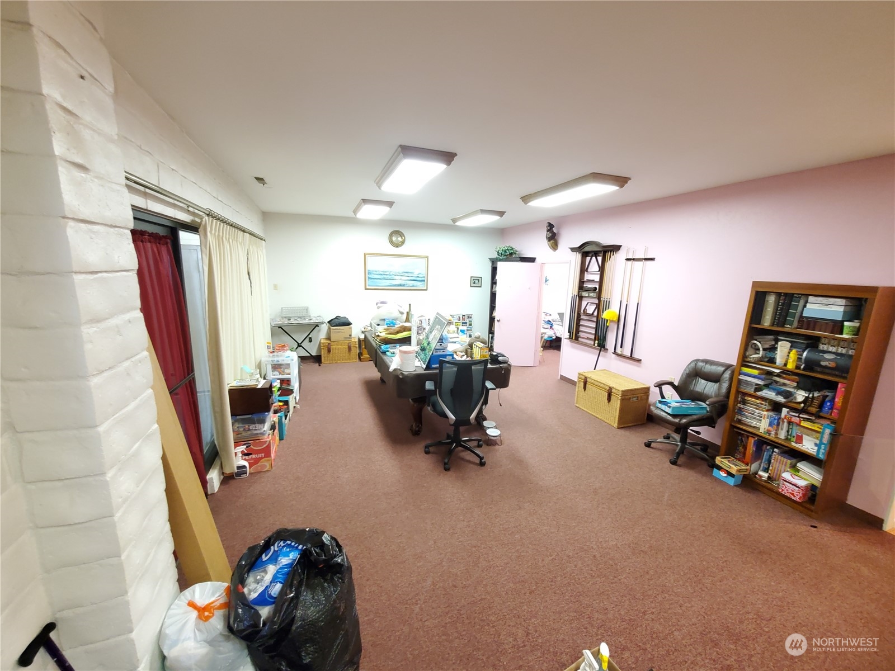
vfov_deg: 89.9
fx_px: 336
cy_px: 336
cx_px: 448
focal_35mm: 13
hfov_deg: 106.2
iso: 800
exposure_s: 1/20
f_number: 2.2
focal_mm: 1.8
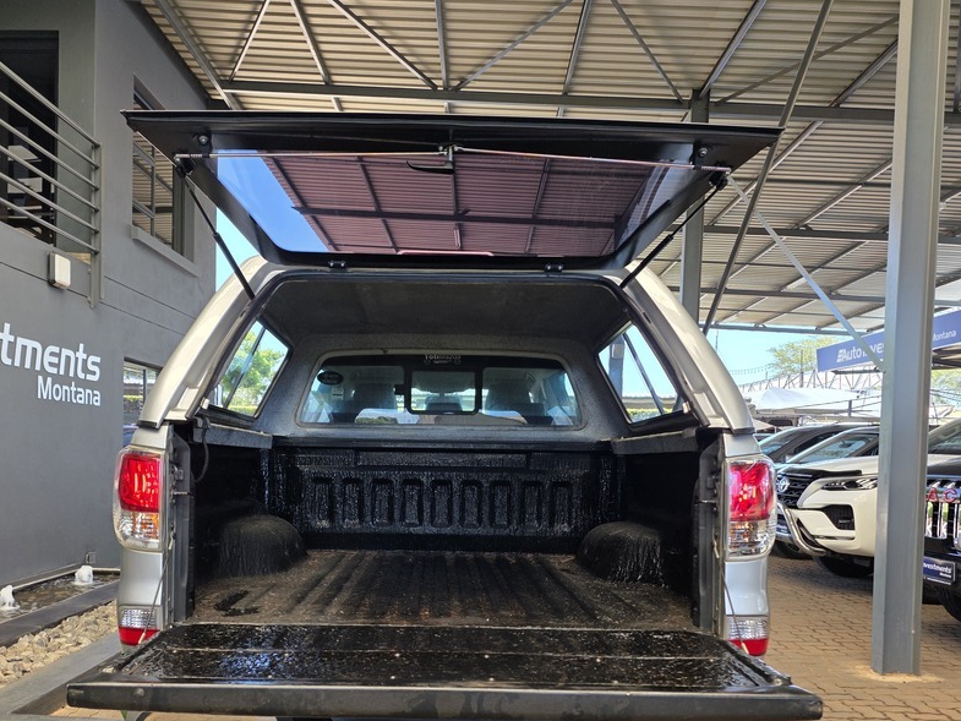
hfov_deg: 59.8
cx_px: 433
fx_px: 833
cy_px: 468
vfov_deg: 46.2
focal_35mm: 30
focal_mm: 6.25
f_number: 1.7
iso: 40
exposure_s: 1/180
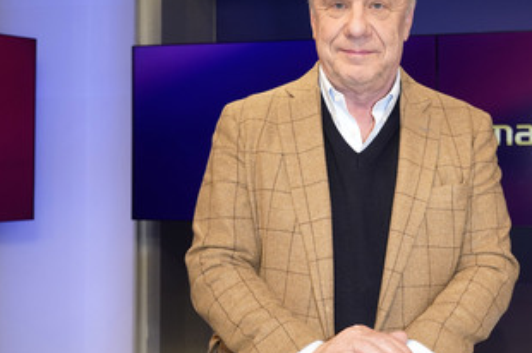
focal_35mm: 51
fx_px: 753
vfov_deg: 26.4
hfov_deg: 38.4
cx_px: 366
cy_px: 139
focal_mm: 35
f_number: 5.6
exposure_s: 1/160
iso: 2000
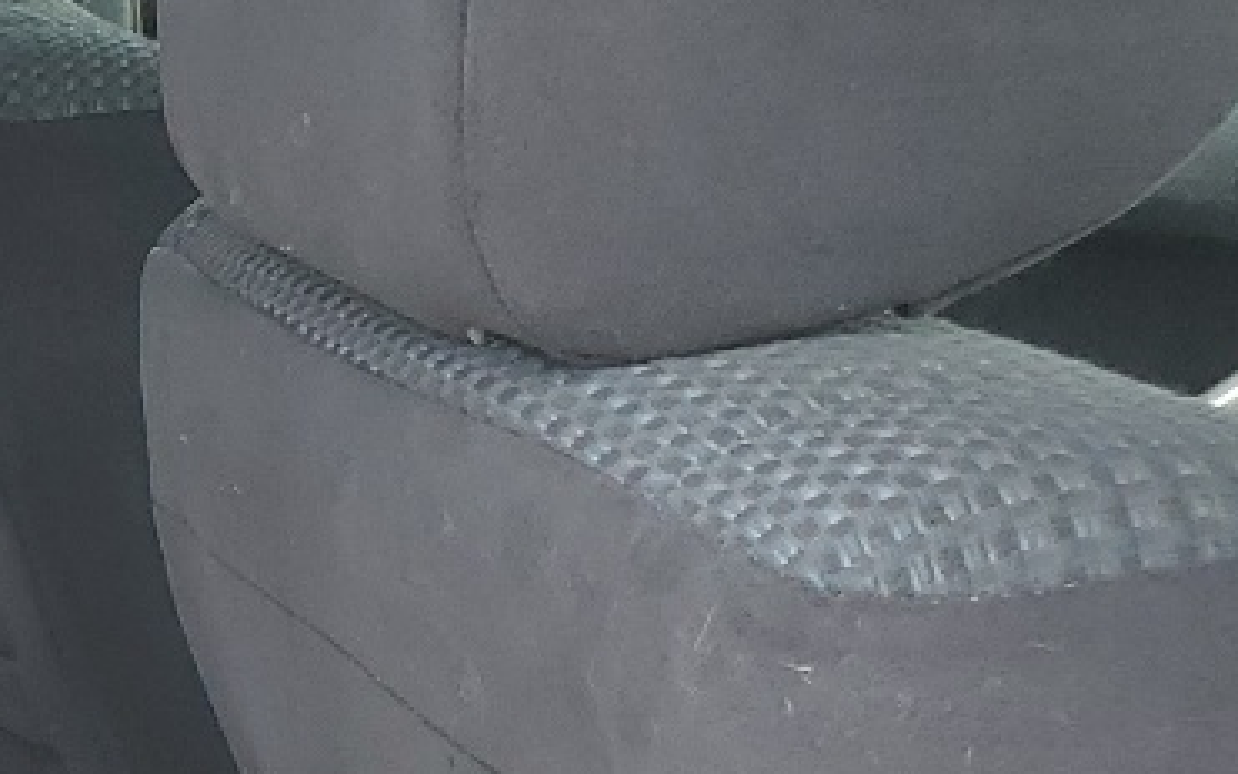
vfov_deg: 10.7
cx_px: -1241
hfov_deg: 14.5
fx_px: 4016
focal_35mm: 119
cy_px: 1058
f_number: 1.5
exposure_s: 1/476
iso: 50
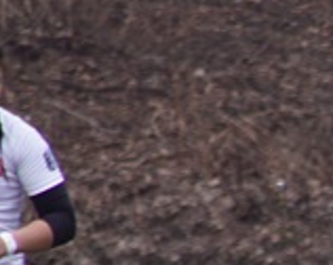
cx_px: 717
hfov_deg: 1.1
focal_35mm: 1782
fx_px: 17541
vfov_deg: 0.9
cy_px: 312
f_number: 6.3
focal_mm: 200
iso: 250
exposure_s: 1/320
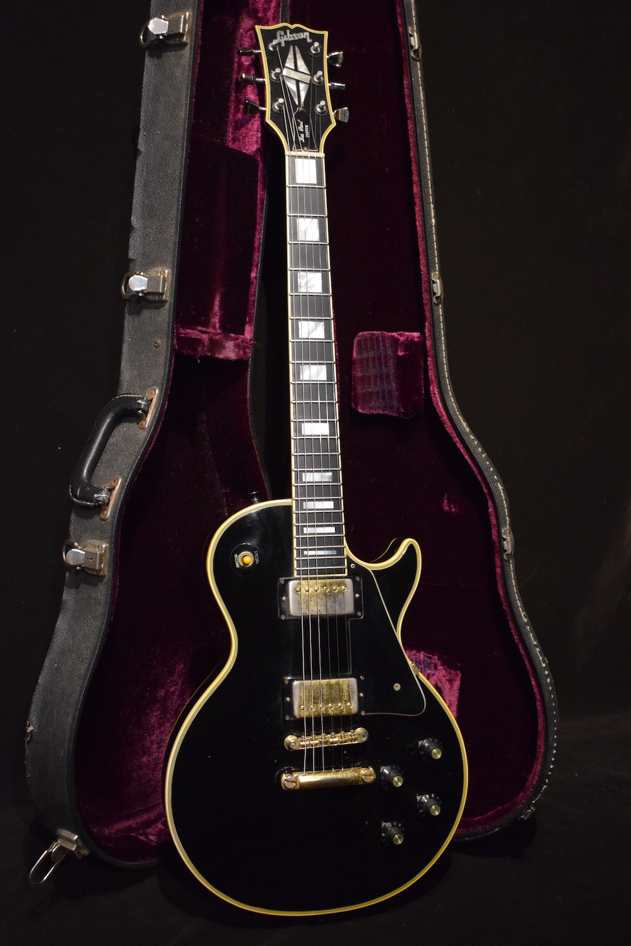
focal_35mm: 40
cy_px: 473
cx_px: 316
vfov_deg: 47.9
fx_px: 1065
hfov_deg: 33.0
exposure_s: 1/30
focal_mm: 27
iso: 3200
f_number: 4
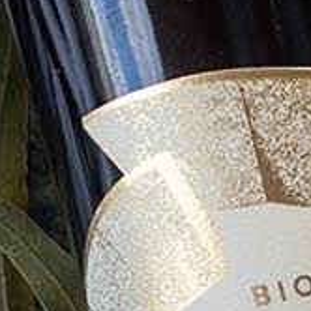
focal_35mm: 327
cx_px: 515
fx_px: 3324
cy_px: -321
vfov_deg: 5.2
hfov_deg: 5.3
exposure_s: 1/500
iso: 200
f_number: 2.8
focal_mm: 23
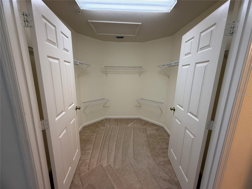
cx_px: 126
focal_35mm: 14
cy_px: 94
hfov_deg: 102.1
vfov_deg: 85.7
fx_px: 102
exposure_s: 1/120
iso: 320
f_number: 2.2
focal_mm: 2.22
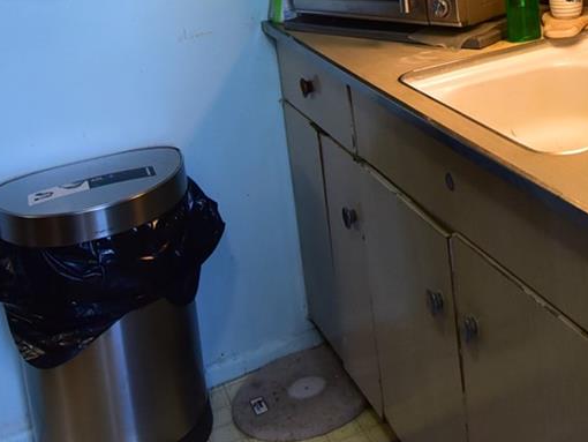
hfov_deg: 33.1
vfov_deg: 24.6
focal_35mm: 54
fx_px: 918
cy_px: -81
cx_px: 563
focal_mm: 14
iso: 800
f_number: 4.5
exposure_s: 1/80
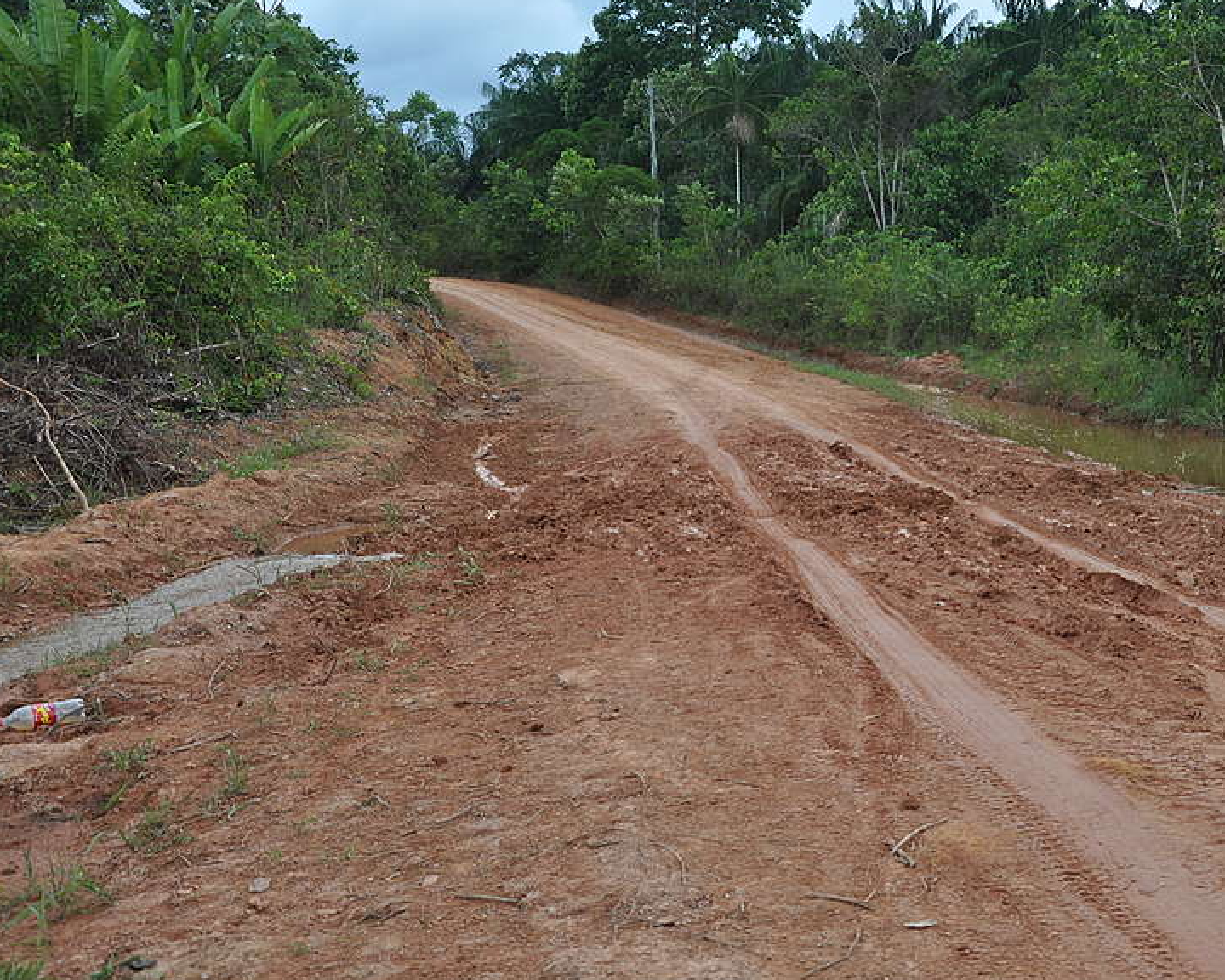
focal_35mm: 48
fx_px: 1740
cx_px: 827
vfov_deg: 31.4
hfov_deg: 38.3
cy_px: 463
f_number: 8
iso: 250
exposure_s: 1/250
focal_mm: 24
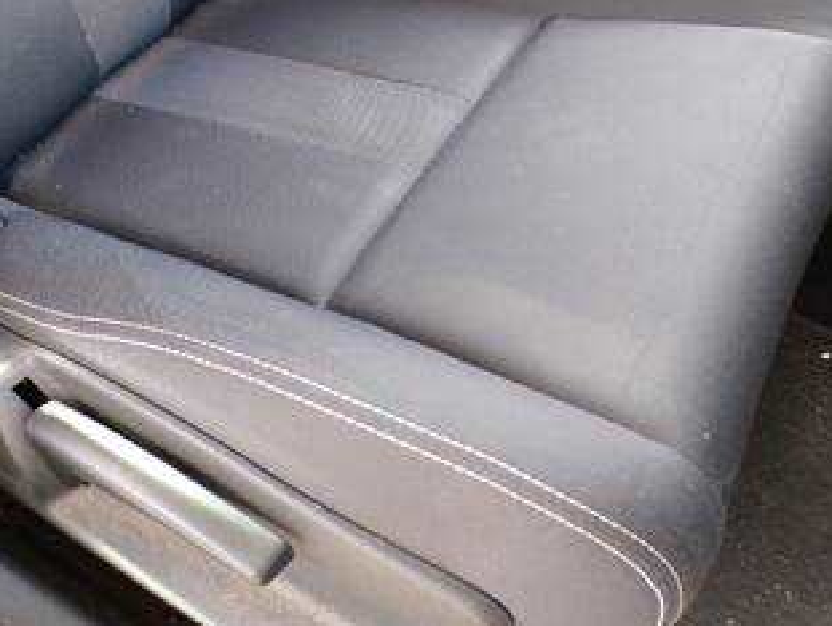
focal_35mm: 37
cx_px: 377
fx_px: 890
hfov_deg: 50.0
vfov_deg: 38.7
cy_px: 302
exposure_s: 1/18
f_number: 3
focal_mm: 4.3
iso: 200
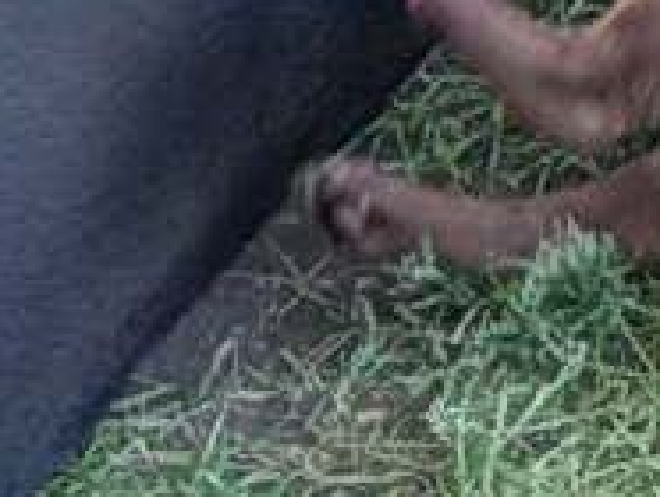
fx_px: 2692
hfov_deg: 13.9
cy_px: -117
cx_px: 536
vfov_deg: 10.4
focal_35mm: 141
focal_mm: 7.2
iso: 160
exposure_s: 1/30
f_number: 3.6
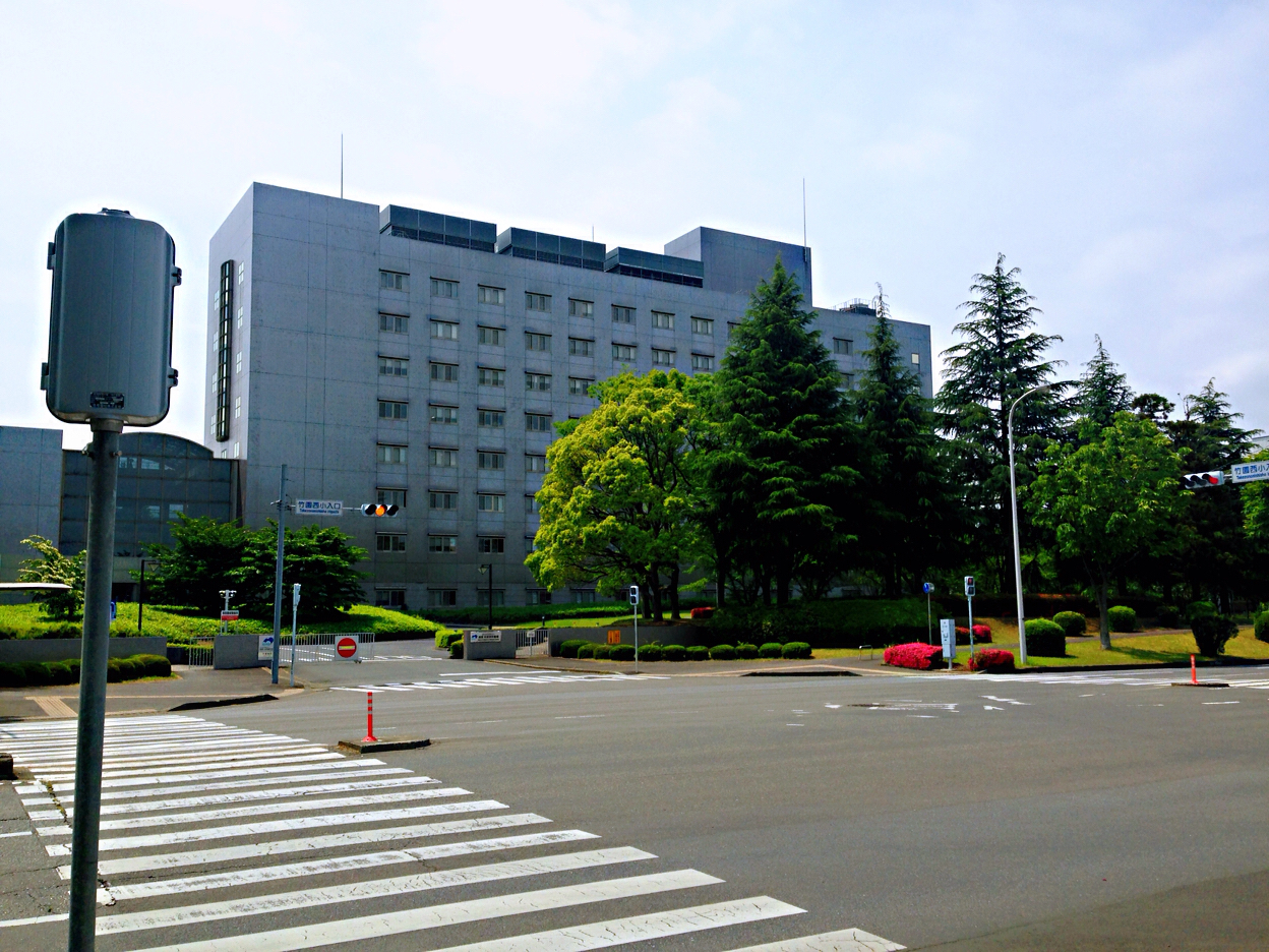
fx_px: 1210
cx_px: 634
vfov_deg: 42.9
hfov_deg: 55.4
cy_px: 476
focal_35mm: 33
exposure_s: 1/2262
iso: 50
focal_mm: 4.12
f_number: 2.4
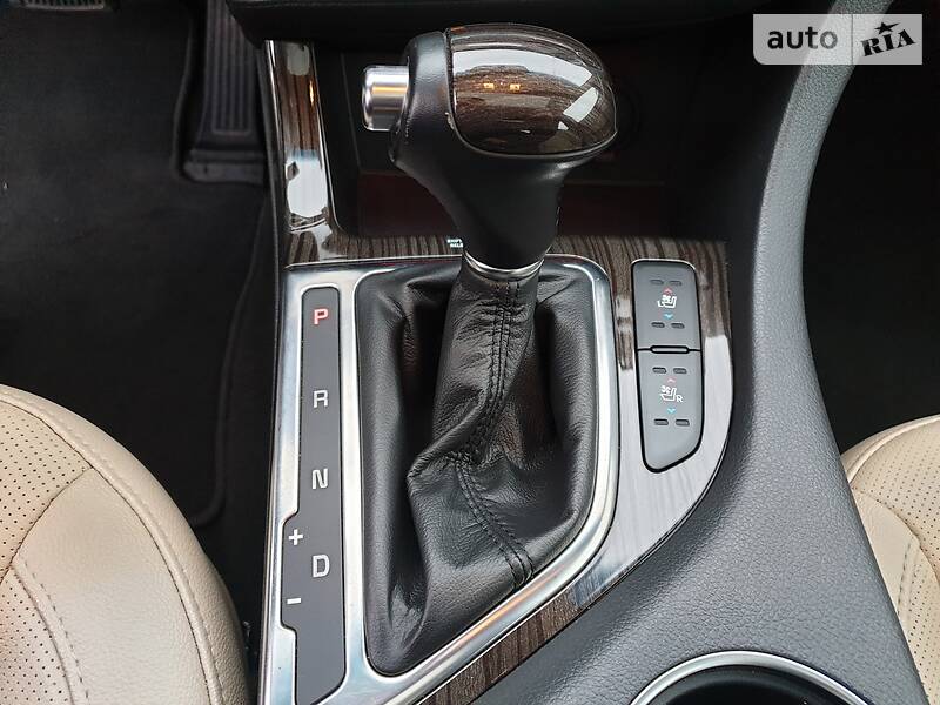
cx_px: 470
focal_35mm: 26
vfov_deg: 53.1
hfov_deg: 67.3
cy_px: 352
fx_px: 706
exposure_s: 1/50
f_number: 1.5
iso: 320
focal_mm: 4.3
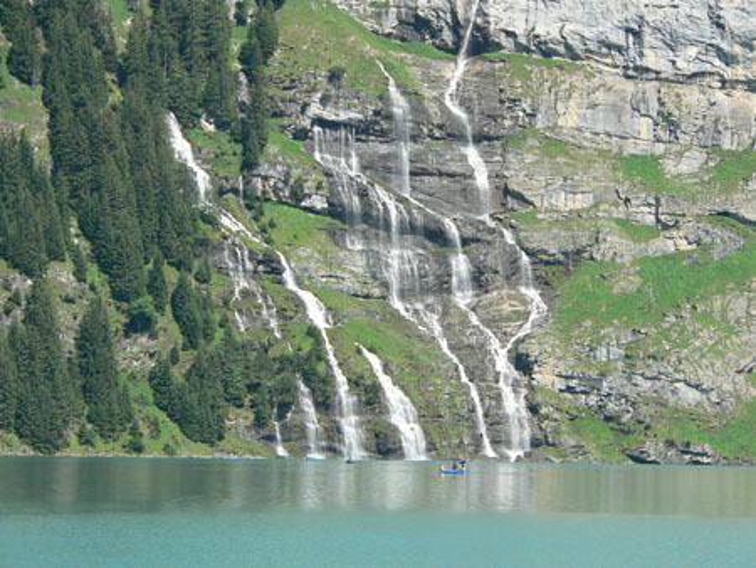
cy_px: 284
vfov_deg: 7.5
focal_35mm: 197
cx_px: 378
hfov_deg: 10.0
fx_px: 4305
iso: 80
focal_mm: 32.8
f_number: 4
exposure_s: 1/400
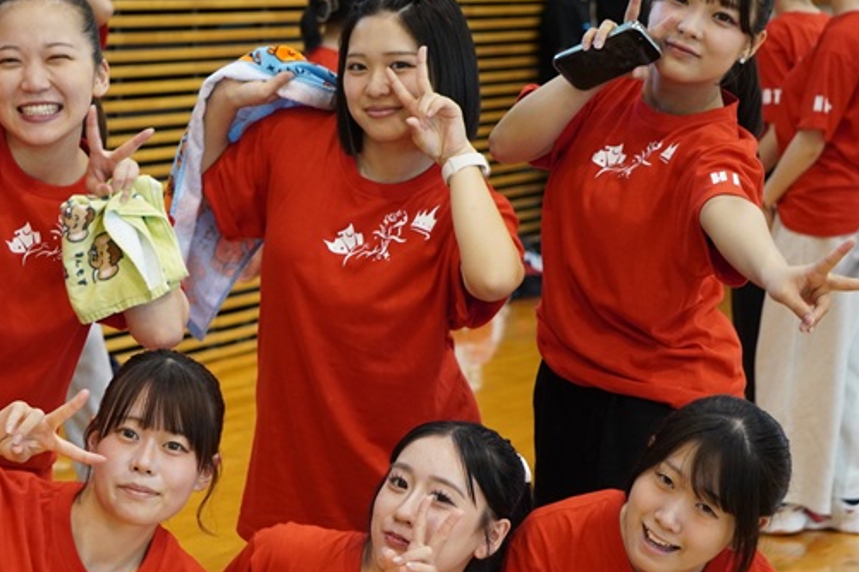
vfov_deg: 11.1
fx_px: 2952
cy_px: 356
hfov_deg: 16.5
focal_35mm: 124
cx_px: 316
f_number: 4.5
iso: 1600
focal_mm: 55
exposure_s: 1/50
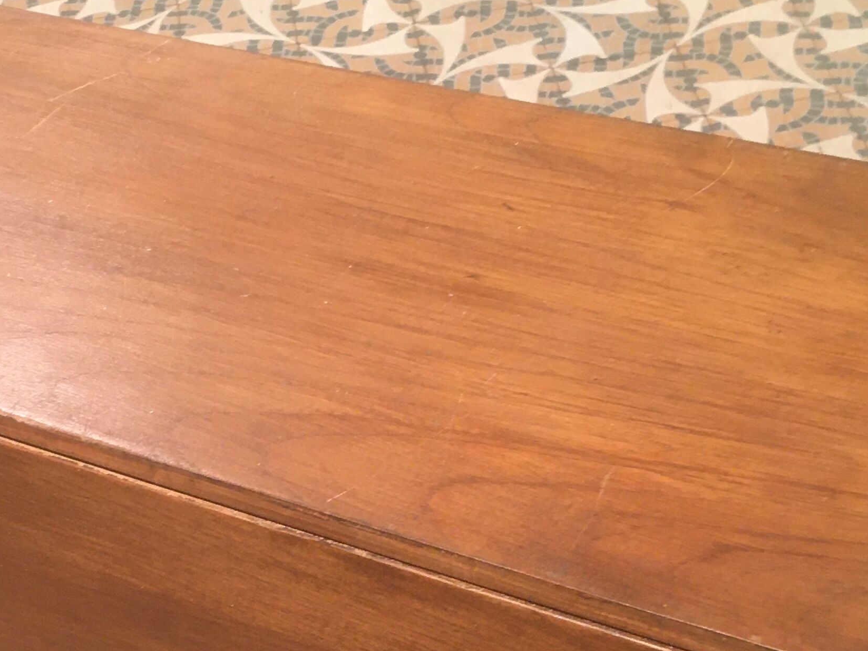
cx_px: 176
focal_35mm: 71
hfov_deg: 26.9
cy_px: 655
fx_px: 1780
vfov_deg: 20.1
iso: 125
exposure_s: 1/33
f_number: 2.2
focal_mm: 4.15
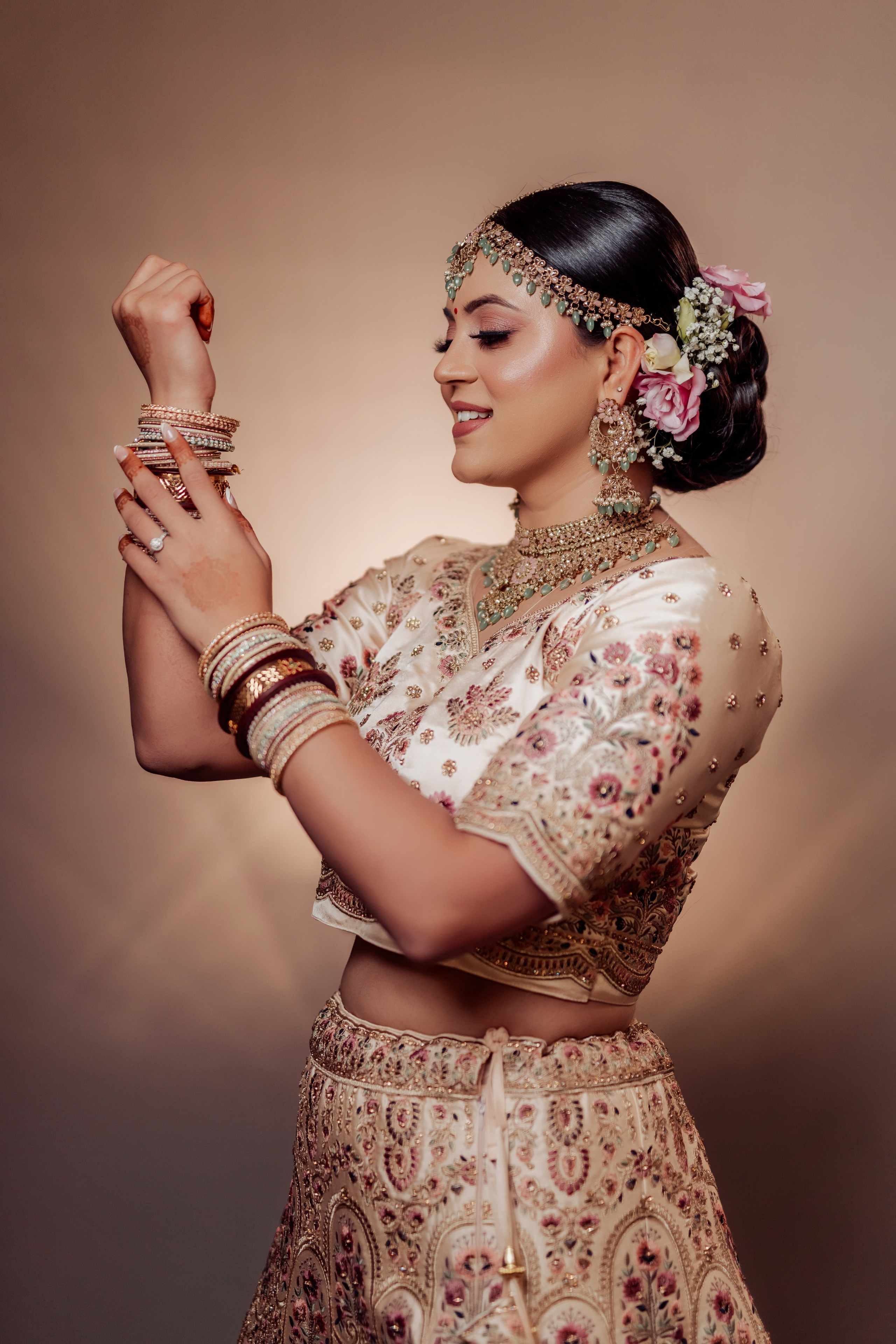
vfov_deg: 39.6
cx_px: 448
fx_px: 1867
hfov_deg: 27.0
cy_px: 672
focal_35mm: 50
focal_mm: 50
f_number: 1.4
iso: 125
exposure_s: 1/800
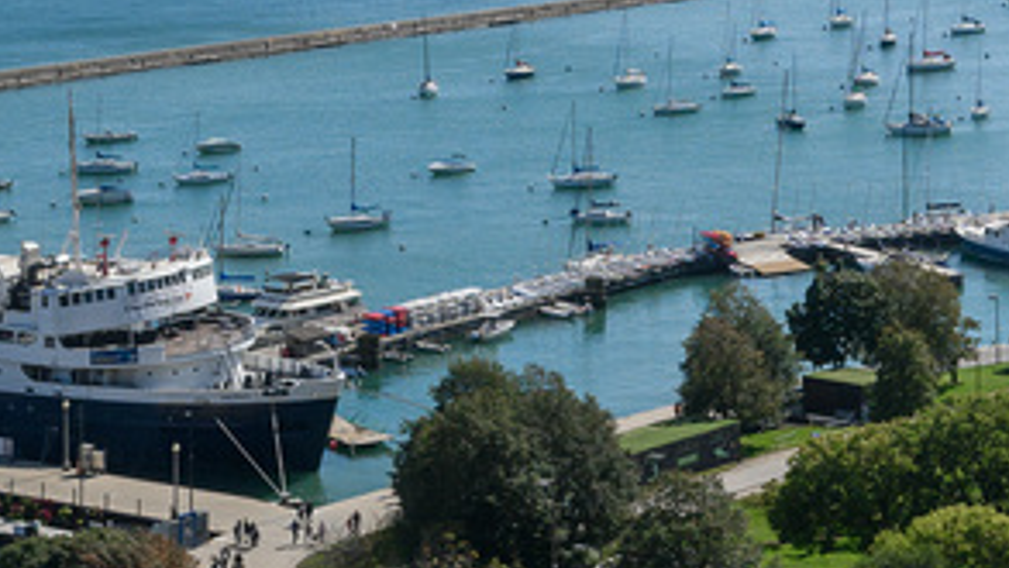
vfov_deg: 10.9
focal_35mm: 108
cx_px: 873
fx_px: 2890
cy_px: -244
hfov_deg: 19.5
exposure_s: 1/2000
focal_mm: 28
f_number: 6.3
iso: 250
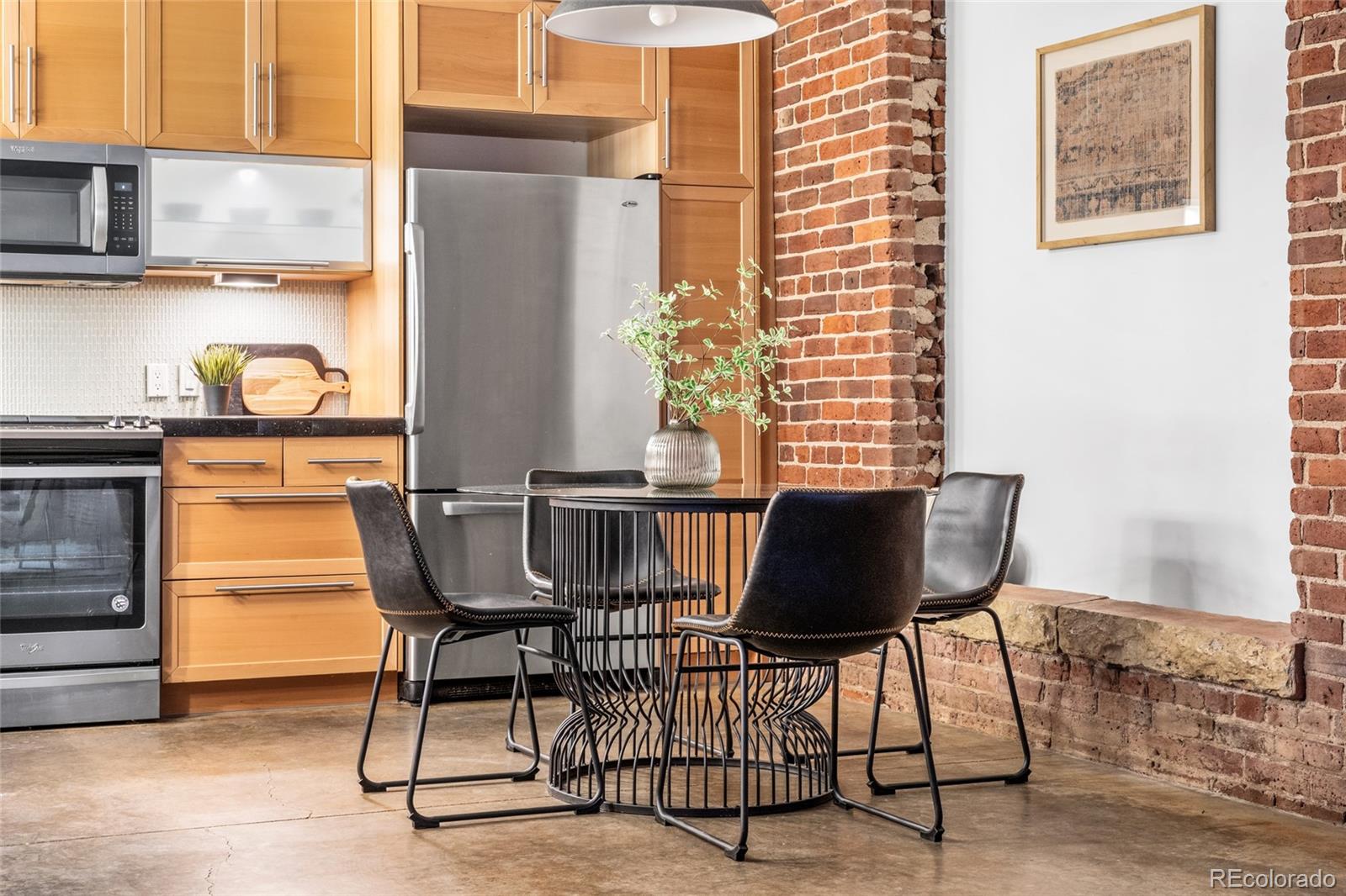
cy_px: 448
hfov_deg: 39.6
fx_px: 1869
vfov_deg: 27.0
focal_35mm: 50
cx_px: 673
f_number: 14
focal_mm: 50
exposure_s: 20
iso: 640
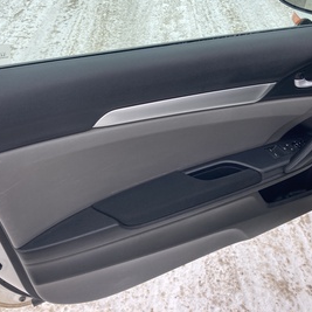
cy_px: 130
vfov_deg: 42.7
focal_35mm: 39
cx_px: 153
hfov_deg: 42.8
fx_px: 398
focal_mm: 3.99
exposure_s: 1/274
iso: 20
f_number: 1.8
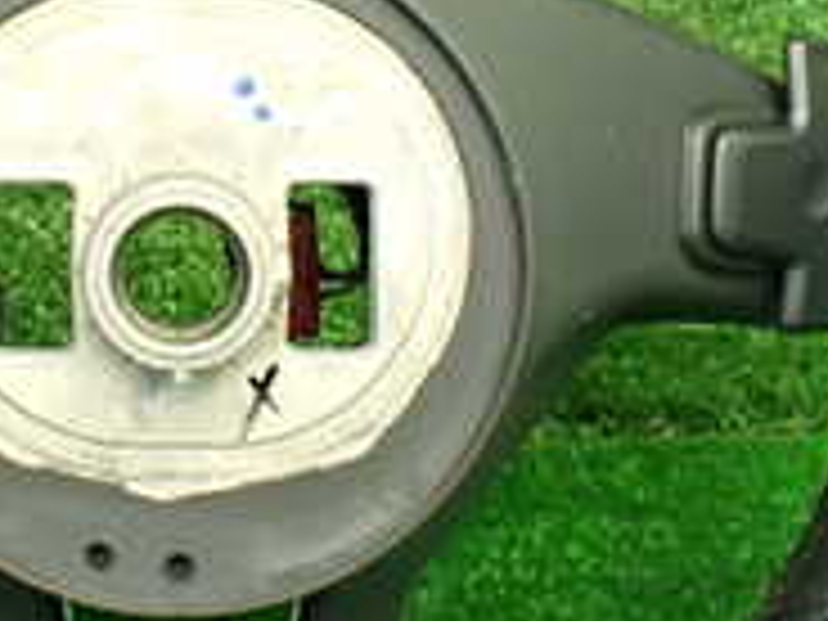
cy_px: 202
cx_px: 194
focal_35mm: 98
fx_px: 2344
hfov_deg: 19.9
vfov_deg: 15.1
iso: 800
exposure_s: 1/80
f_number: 2.3
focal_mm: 5.4
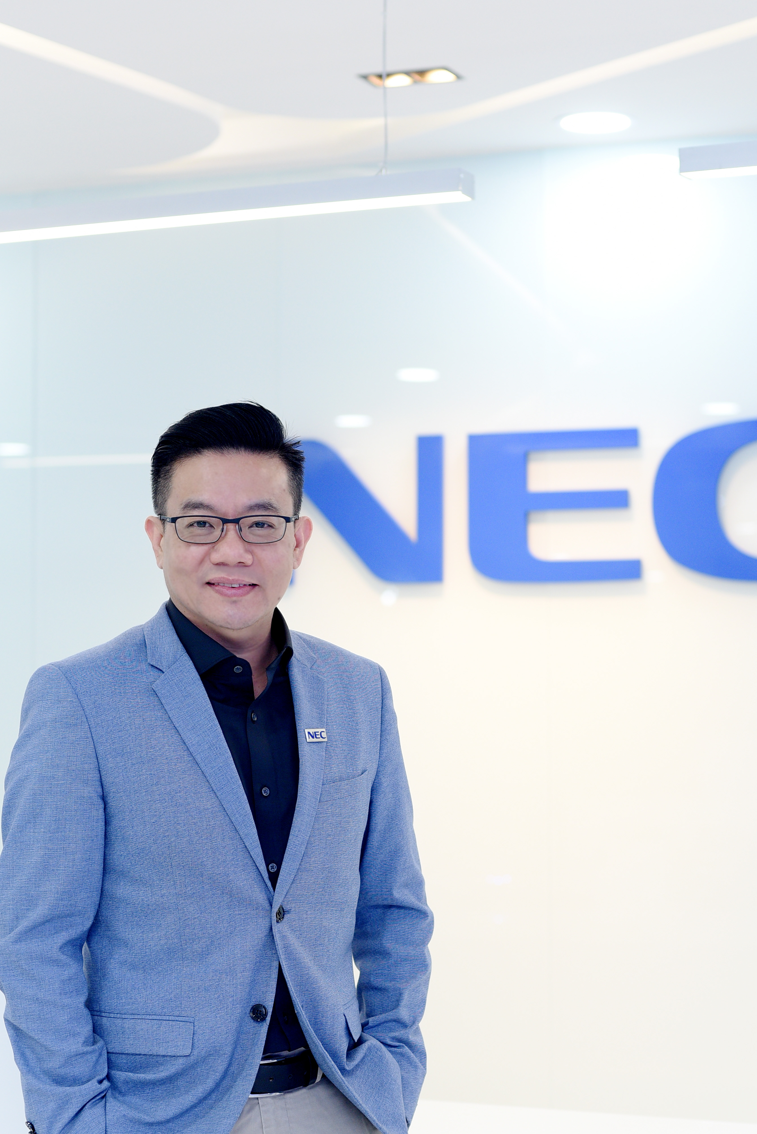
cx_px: 452
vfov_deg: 27.0
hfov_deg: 18.2
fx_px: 2364
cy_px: 627
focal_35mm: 75
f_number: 3.2
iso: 640
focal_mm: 50
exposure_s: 1/125
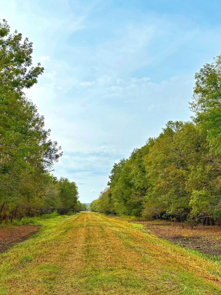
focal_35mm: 47
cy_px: 190
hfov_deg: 30.7
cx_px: 77
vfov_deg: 40.1
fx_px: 400
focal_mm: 5.96
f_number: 1.6
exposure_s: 1/5618
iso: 50
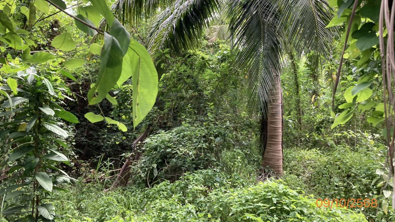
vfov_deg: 36.2
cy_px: 70
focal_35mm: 32
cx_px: 188
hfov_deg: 61.0
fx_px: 335
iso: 25
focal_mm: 3.99
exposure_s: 1/121
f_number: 1.8
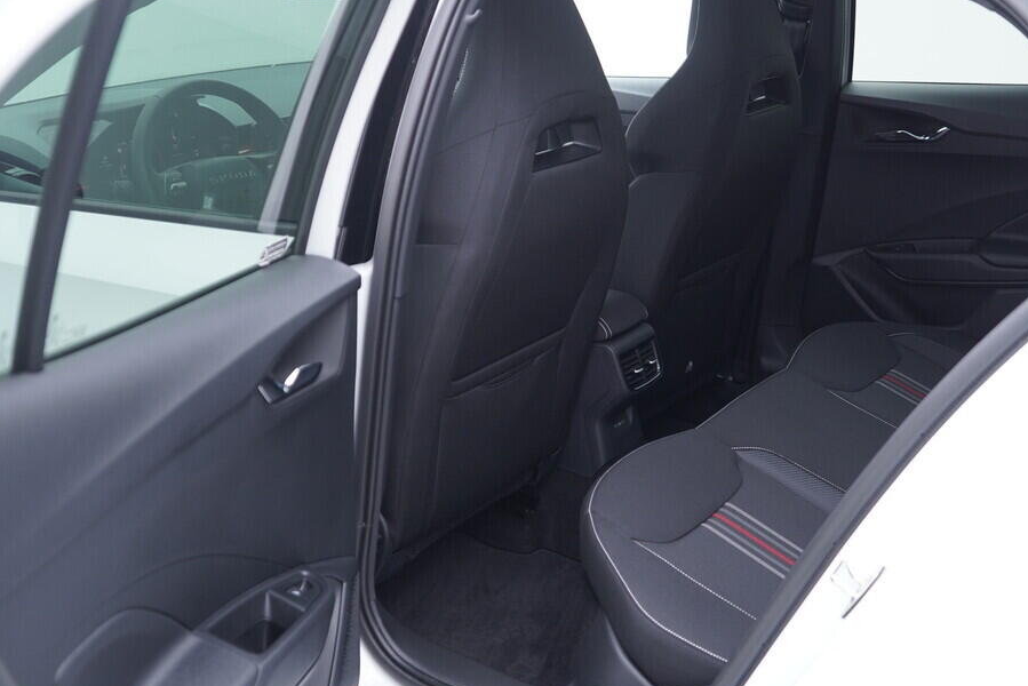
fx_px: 1171
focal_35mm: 41
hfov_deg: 47.4
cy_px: 352
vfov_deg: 32.7
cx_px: 511
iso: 250
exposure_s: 1/40
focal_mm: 24
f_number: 2.8
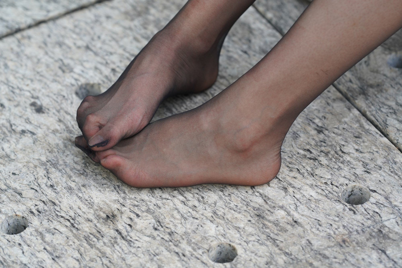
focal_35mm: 135
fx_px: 1508
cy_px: 134
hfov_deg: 15.2
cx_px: 201
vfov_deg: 10.2
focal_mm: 135
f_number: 4
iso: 500
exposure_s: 1/320
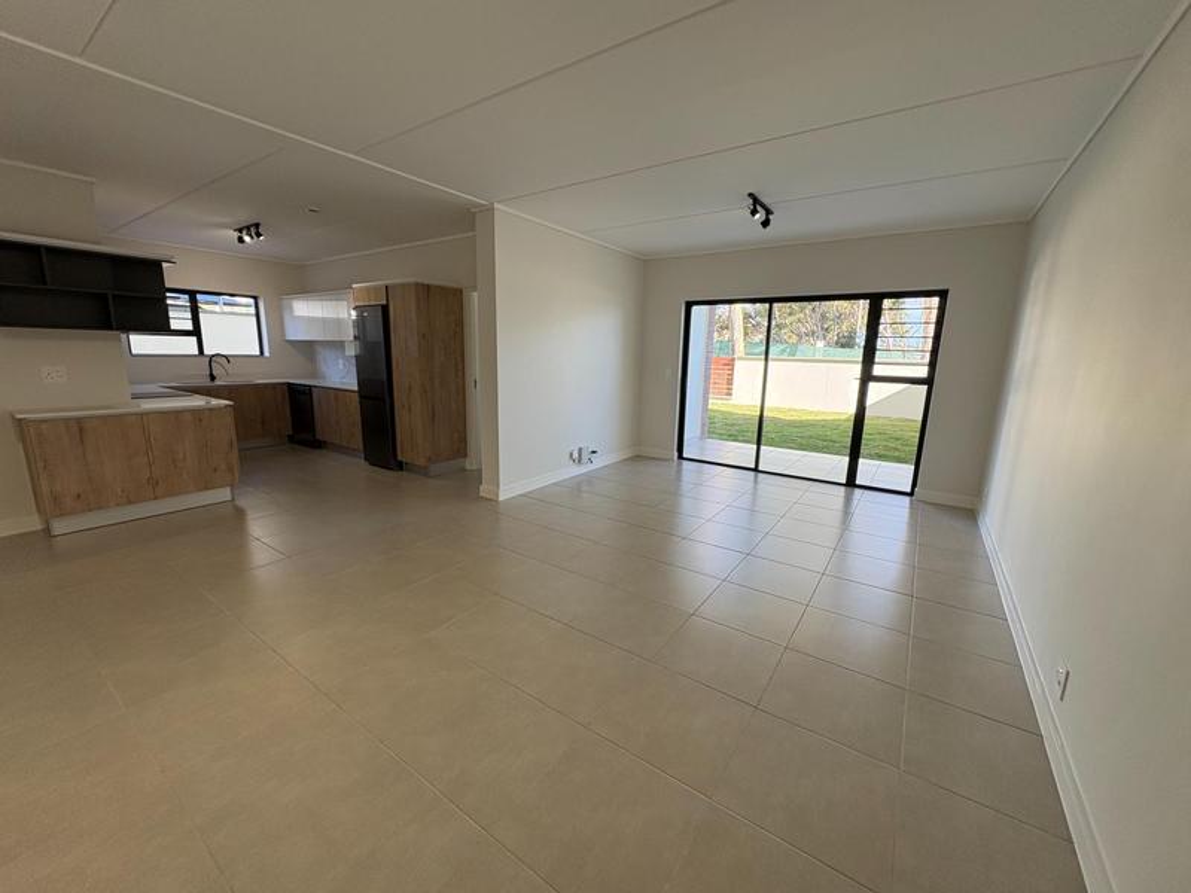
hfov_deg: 102.1
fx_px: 482
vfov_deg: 85.7
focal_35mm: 14
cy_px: 446
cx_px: 596
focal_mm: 2.22
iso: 64
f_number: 2.2
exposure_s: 1/144
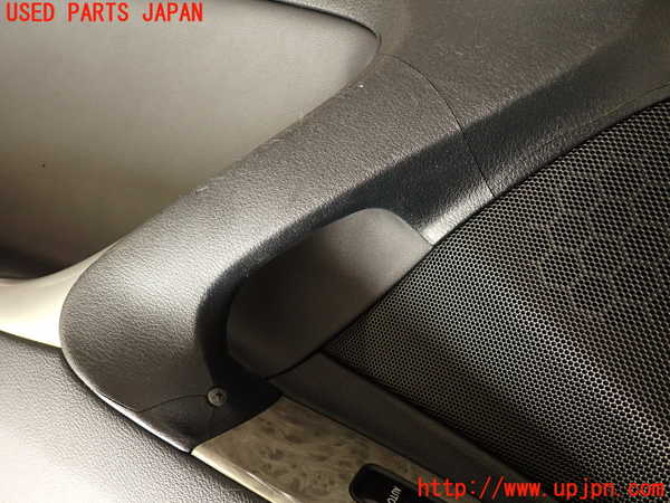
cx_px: 335
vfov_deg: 54.9
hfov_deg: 69.4
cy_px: 252
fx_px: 484
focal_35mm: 25
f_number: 2
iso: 250
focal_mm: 4.5
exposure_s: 1/30
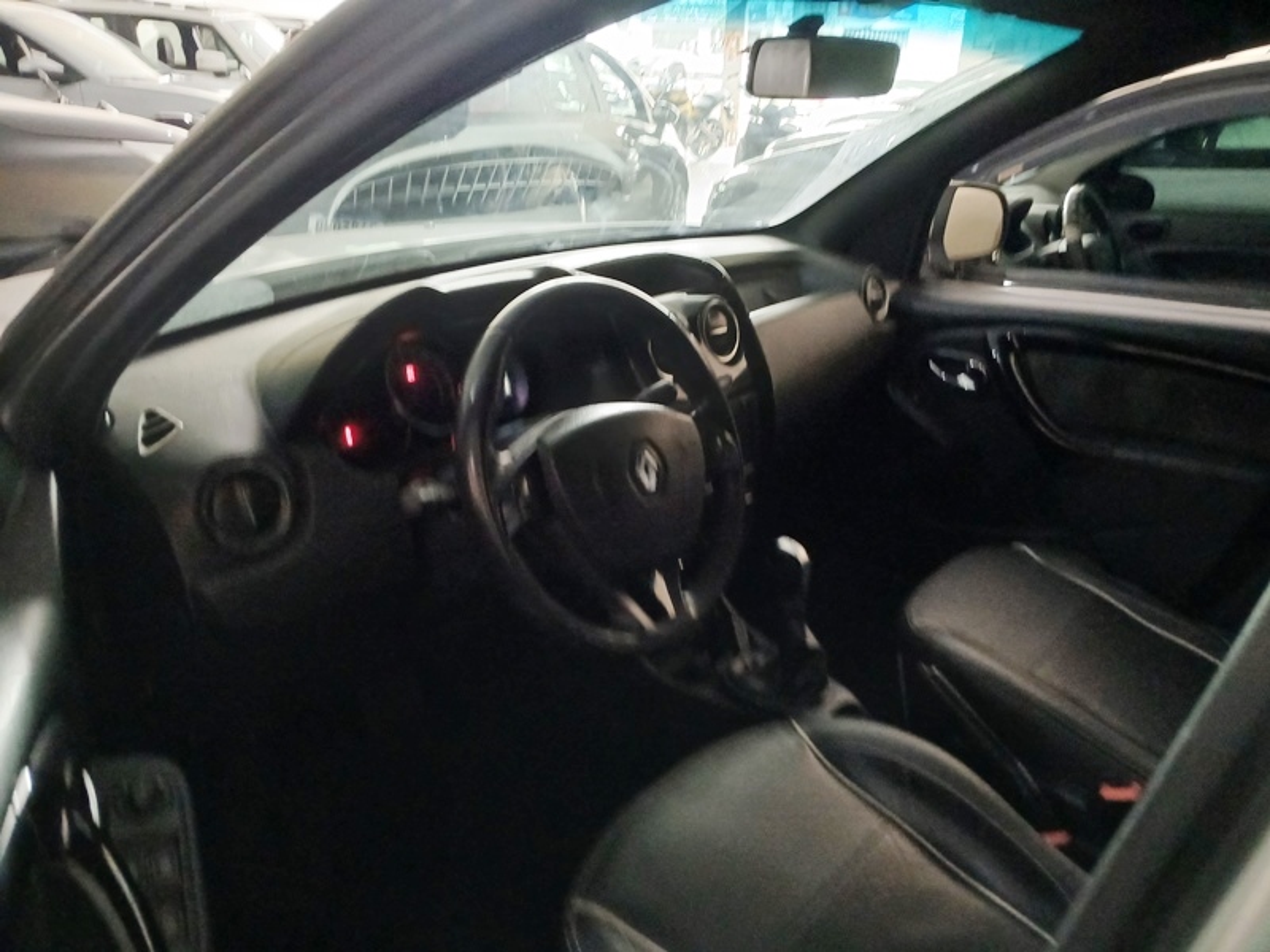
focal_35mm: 26
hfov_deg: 67.3
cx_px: 635
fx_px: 954
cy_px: 476
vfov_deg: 53.1
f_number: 1.8
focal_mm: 3.98
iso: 640
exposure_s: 1/20
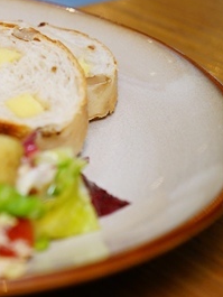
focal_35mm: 90
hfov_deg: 15.1
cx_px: -121
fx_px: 772
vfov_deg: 21.4
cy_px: 47
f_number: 4
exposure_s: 1/60
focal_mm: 31
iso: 640
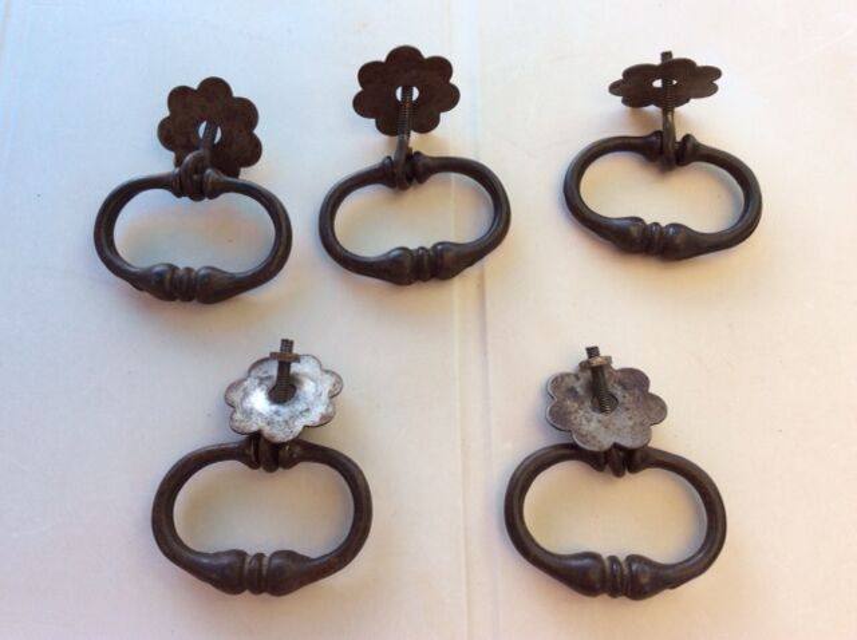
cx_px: 428
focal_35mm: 32
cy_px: 320
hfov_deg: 56.9
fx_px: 791
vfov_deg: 44.1
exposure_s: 1/100
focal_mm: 3.3
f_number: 2.4
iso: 40
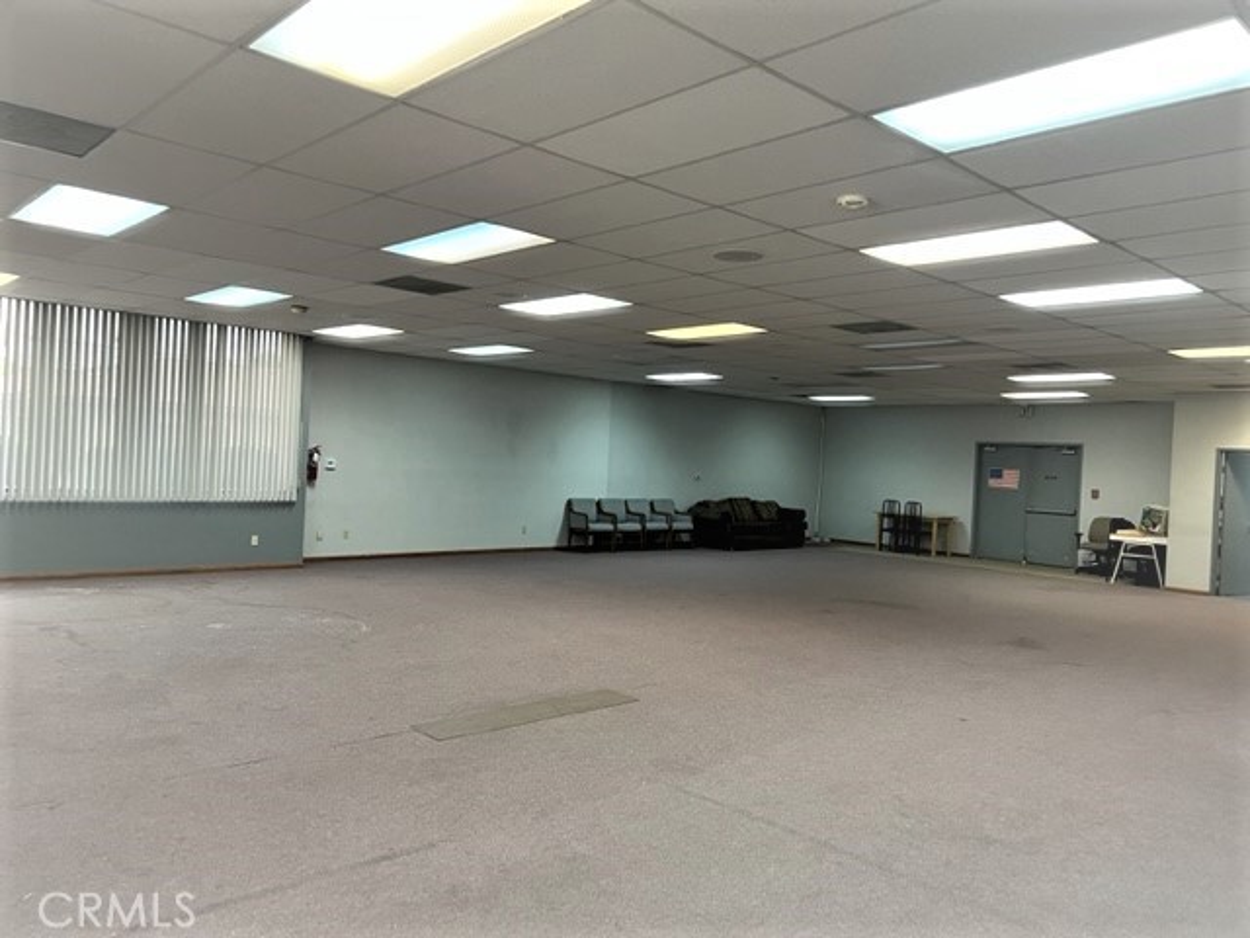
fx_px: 939
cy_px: 469
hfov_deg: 67.3
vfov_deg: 53.1
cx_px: 625
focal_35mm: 26
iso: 125
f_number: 1.5
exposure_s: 1/60
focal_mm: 5.7
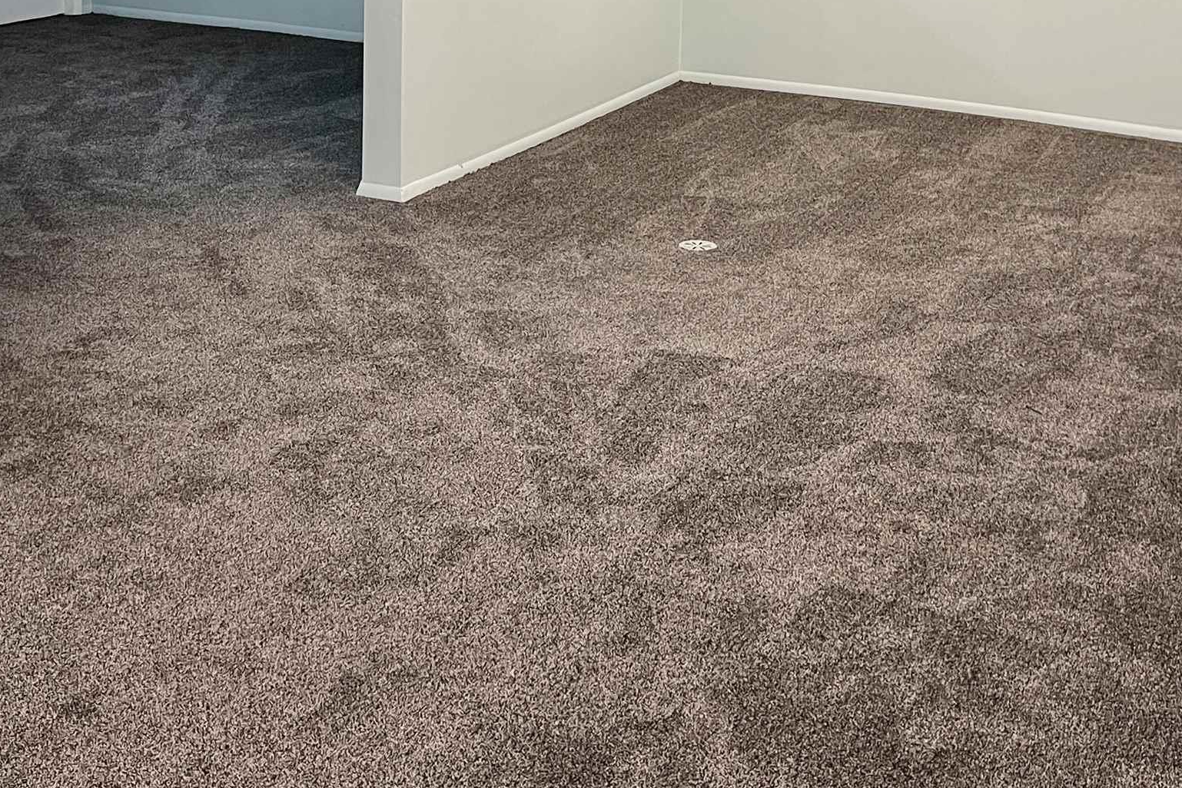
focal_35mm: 54
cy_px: 51
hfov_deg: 36.9
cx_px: 561
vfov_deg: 24.2
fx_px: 1773
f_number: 1.5
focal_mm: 5.7
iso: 160
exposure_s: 1/60
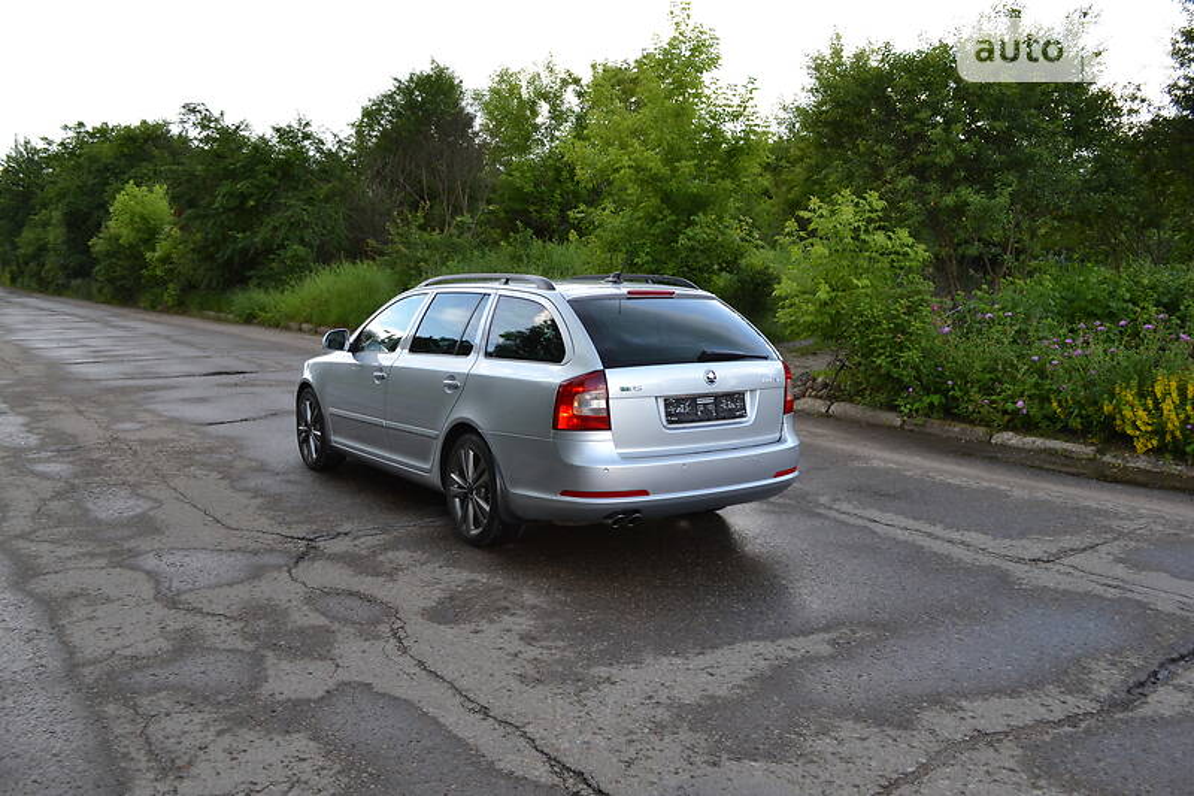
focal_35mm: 30
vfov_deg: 43.6
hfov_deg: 61.9
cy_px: 398
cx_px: 597
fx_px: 995
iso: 200
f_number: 5.6
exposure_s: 1/125
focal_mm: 20
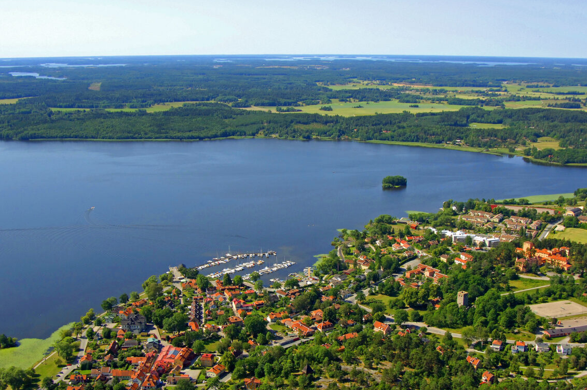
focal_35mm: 42
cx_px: 301
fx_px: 684
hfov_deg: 46.4
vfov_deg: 31.8
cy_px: 225
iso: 400
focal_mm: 24
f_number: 5.6
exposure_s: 1/1000
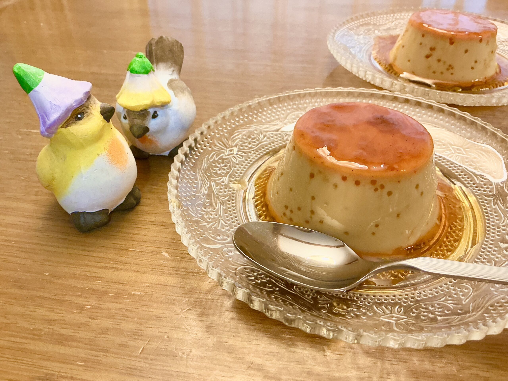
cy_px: 190
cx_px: 254
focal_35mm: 29
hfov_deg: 61.7
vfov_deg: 48.2
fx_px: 426
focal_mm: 3
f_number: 1.8
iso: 160
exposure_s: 1/60
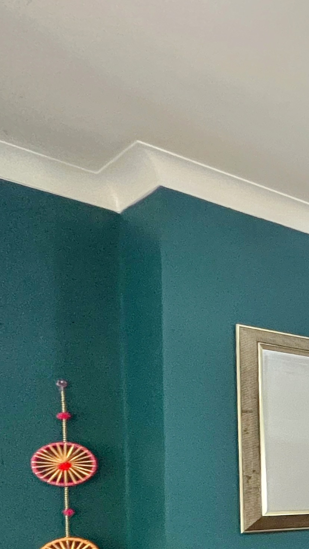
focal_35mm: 39
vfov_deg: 46.8
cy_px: 489
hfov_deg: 16.2
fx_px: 568
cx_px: 707
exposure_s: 1/50
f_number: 1.8
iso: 400
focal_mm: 1.57
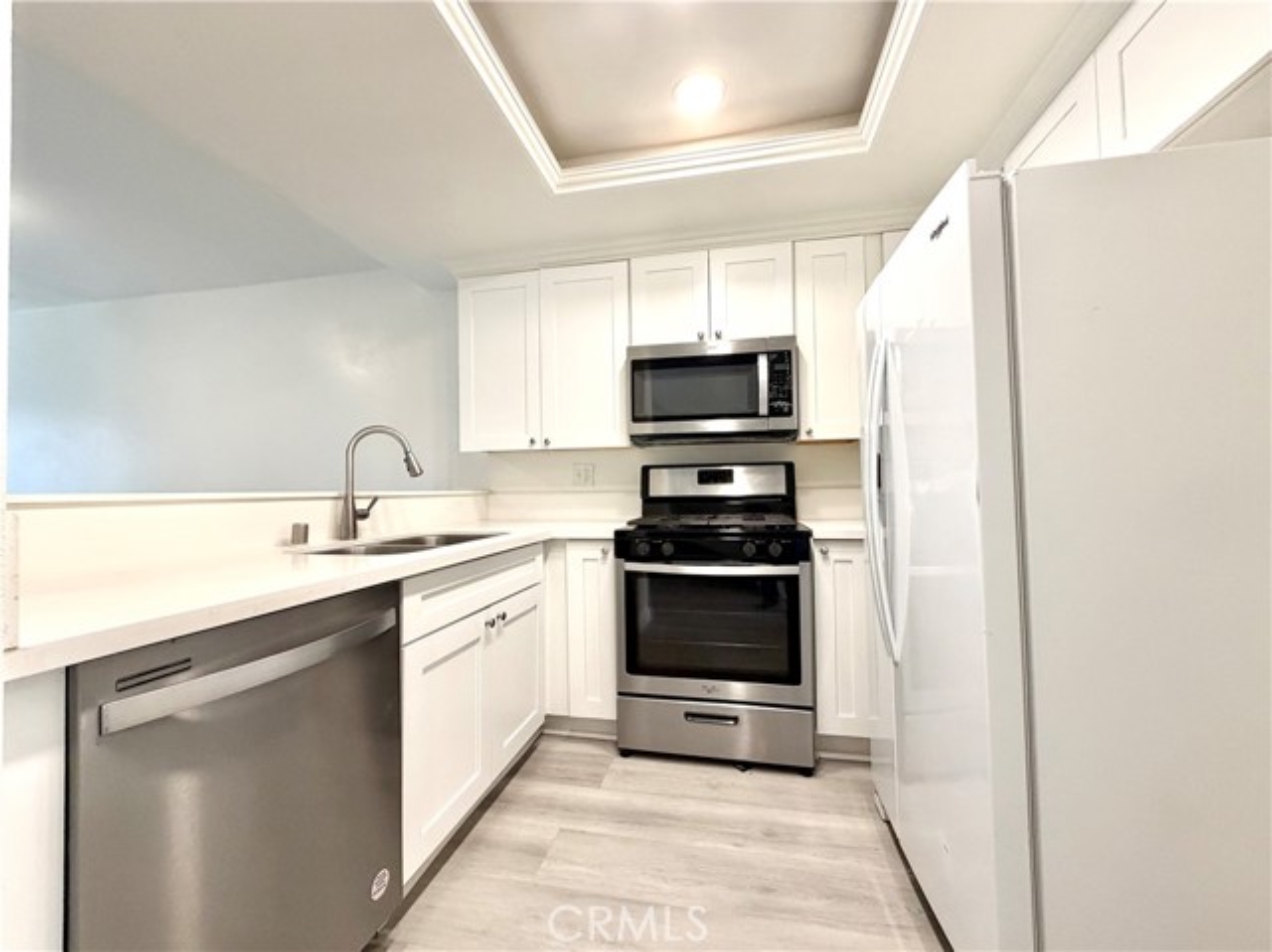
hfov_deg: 102.1
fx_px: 514
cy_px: 476
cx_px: 636
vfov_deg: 85.6
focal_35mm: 14
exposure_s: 1/120
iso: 320
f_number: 2.2
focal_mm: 2.22
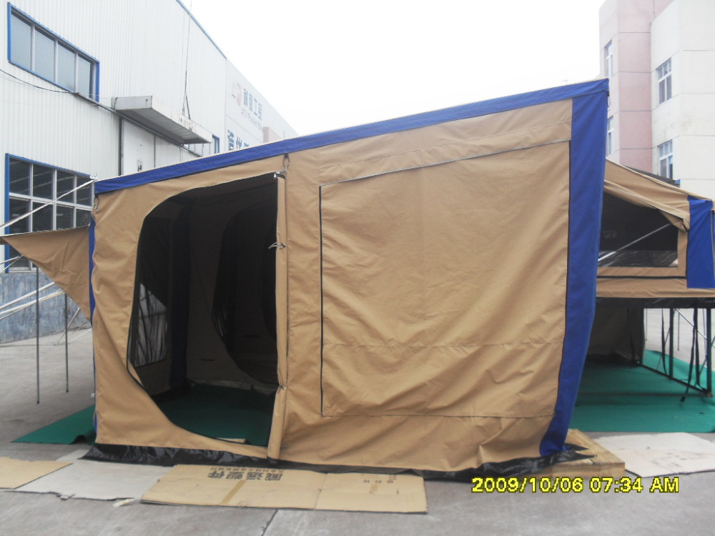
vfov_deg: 40.7
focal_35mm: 35
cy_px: 268
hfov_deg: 52.6
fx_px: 723
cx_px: 358
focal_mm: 6.3
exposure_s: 1/125
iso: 80
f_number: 3.2
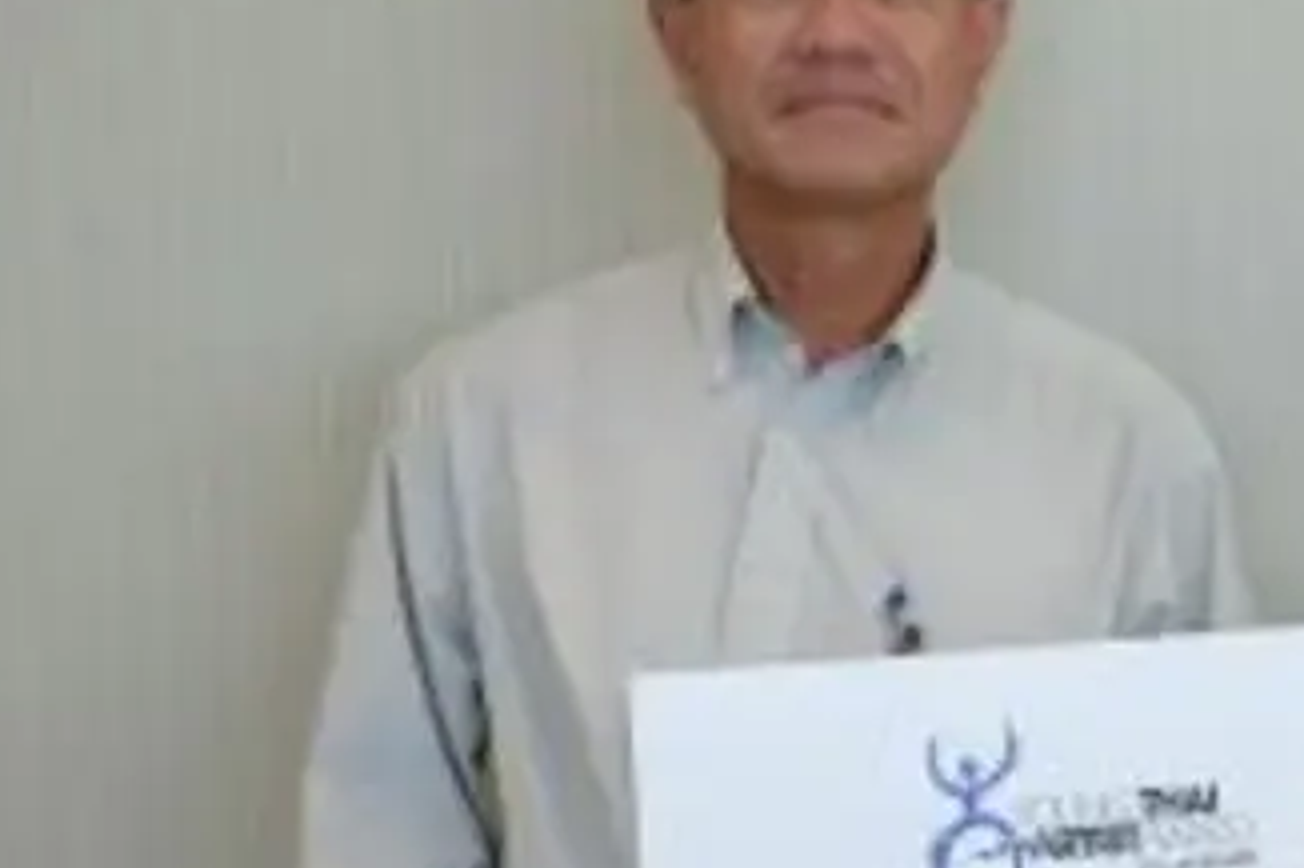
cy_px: 730
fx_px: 4598
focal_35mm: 127
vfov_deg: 10.7
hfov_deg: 15.9
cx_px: 1248
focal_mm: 35
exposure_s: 1/480
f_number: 1.6
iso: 1000
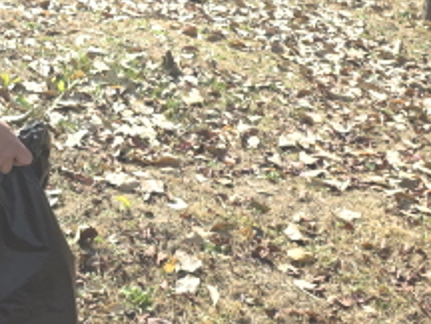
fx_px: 1009
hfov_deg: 23.2
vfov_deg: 18.0
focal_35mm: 81
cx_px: 4
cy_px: 48
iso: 80
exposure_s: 1/2302
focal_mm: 6.3
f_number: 1.7
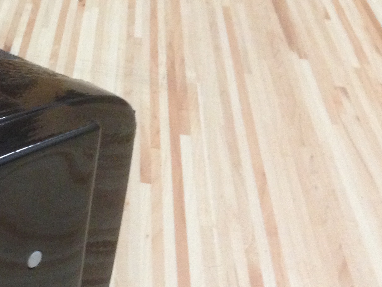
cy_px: 173
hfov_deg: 20.4
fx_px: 971
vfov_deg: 16.8
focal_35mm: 88
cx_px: -111
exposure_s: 1/20
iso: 320
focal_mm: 4.12
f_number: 2.4
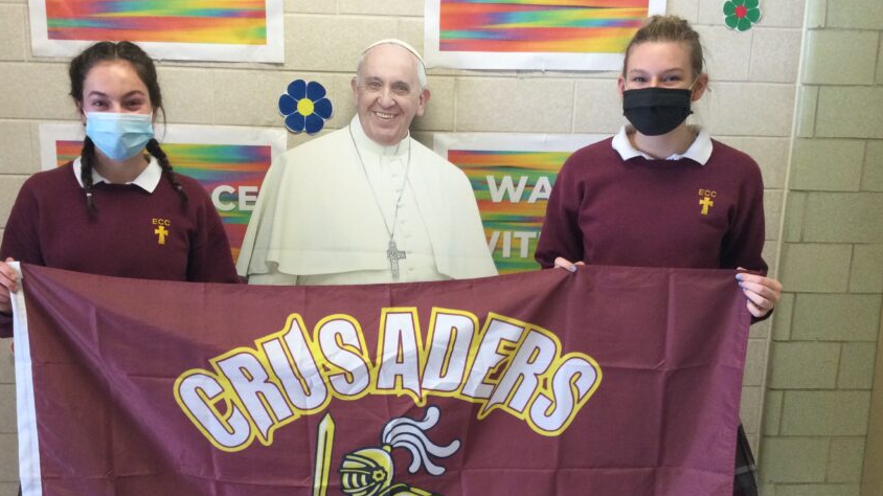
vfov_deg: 28.6
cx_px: 399
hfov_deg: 49.3
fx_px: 960
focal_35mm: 41
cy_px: 358
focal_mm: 3.3
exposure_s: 1/30
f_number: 2.4
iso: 64
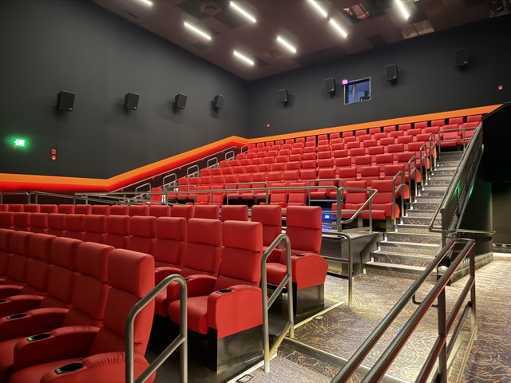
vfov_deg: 56.8
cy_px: 192
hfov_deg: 71.6
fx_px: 354
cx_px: 256
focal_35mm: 24
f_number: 1.78
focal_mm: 6.76
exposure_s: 1/2
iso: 5000
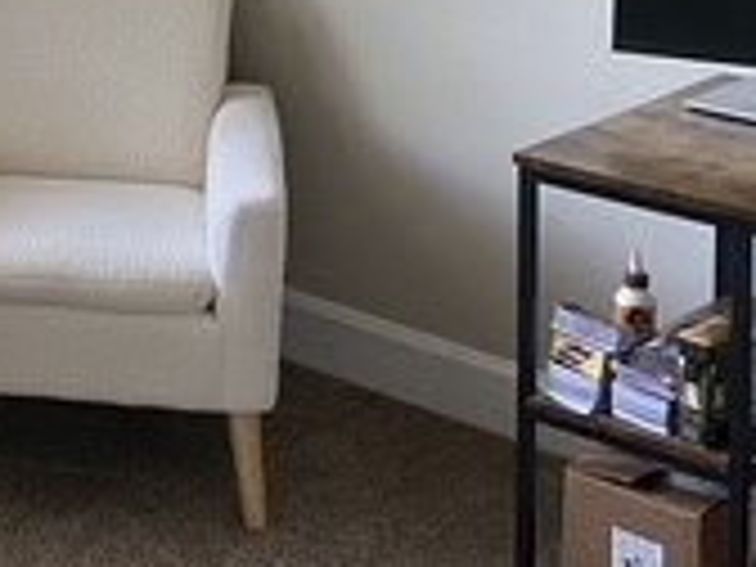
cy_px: -207
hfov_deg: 18.7
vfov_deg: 14.2
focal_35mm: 99
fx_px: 2162
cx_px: -171
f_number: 1.8
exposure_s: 1/60
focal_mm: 4.25
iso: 100
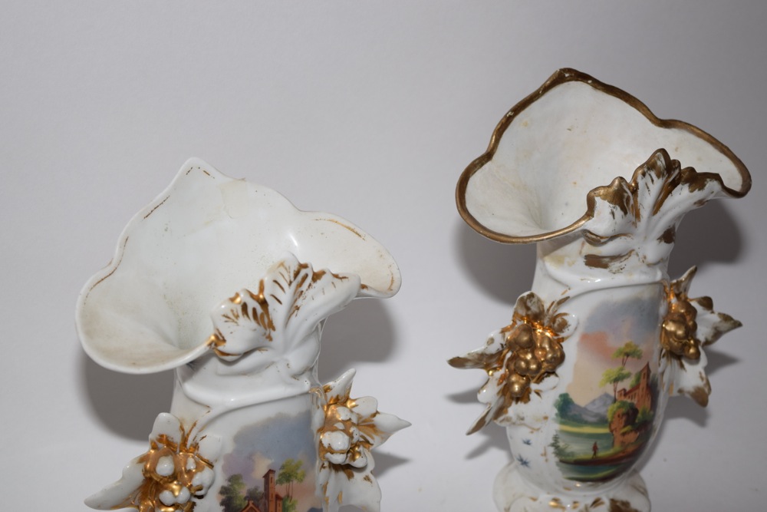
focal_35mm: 82
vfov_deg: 16.6
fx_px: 1758
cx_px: 384
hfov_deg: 24.6
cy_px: 256
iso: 250
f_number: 5.6
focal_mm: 55
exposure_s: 1/60
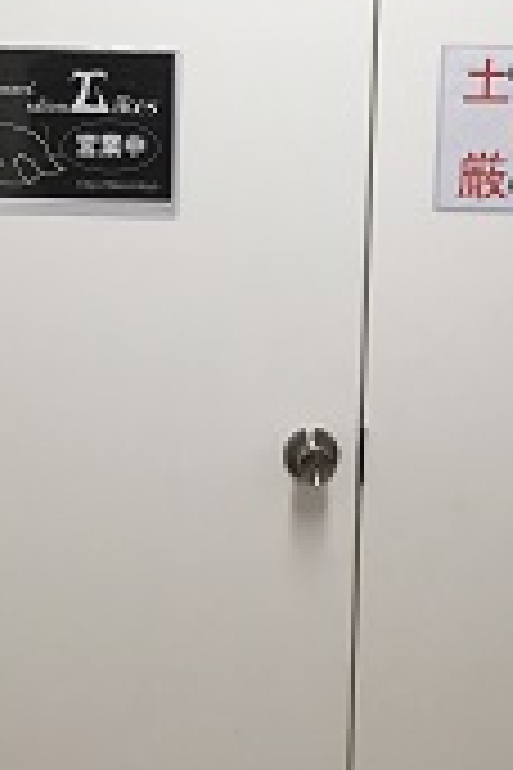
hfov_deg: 18.1
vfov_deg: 27.0
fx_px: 1603
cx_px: 162
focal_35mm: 75
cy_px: 320
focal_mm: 4.15
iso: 32
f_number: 2.2
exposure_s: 1/33
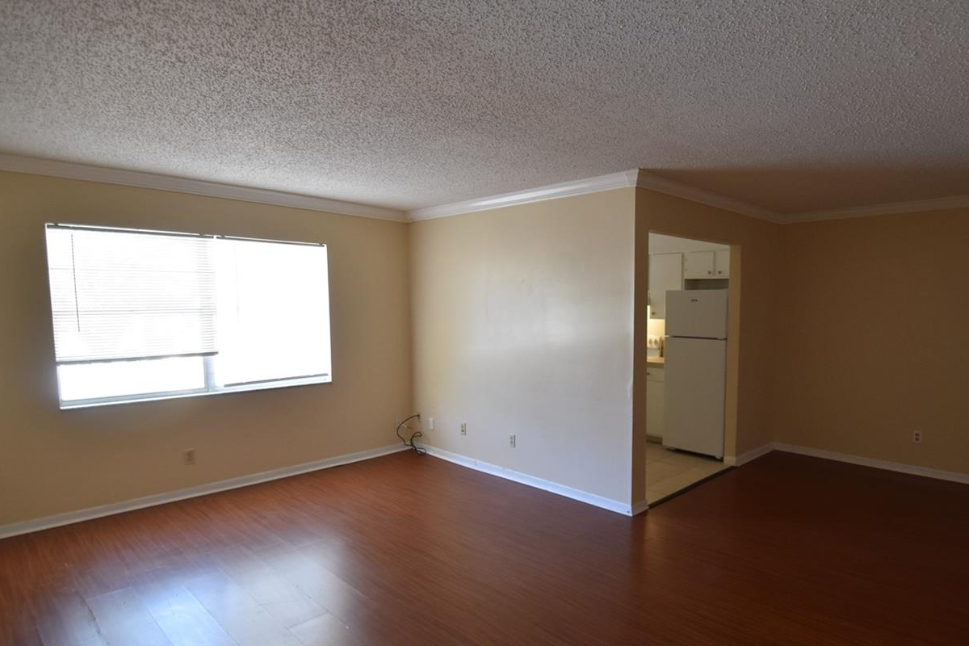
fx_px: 538
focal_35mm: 20
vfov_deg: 61.9
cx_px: 598
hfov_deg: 82.6
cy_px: 346
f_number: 3.5
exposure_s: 1/125
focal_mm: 10
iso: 800
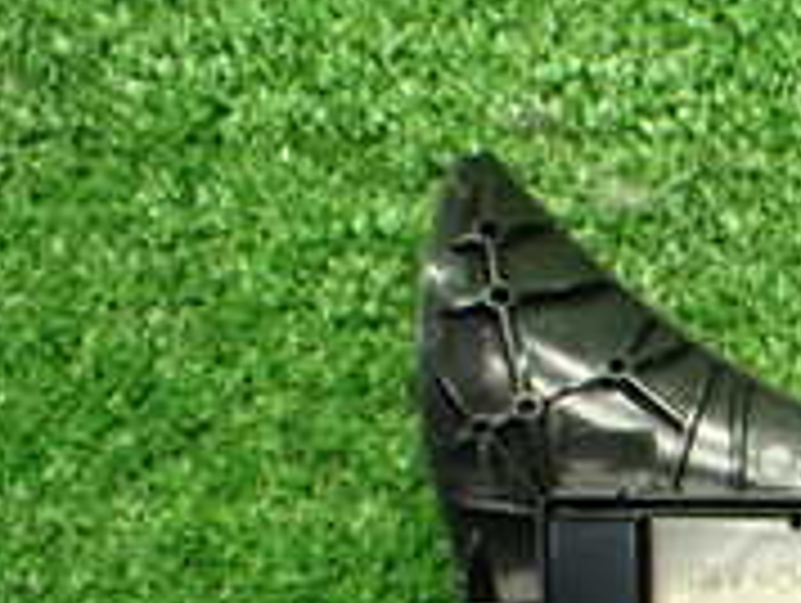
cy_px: 778
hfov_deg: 16.9
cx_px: 1318
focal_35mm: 101
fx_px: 2340
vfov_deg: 14.1
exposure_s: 1/125
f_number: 2.3
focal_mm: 5.4
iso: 800
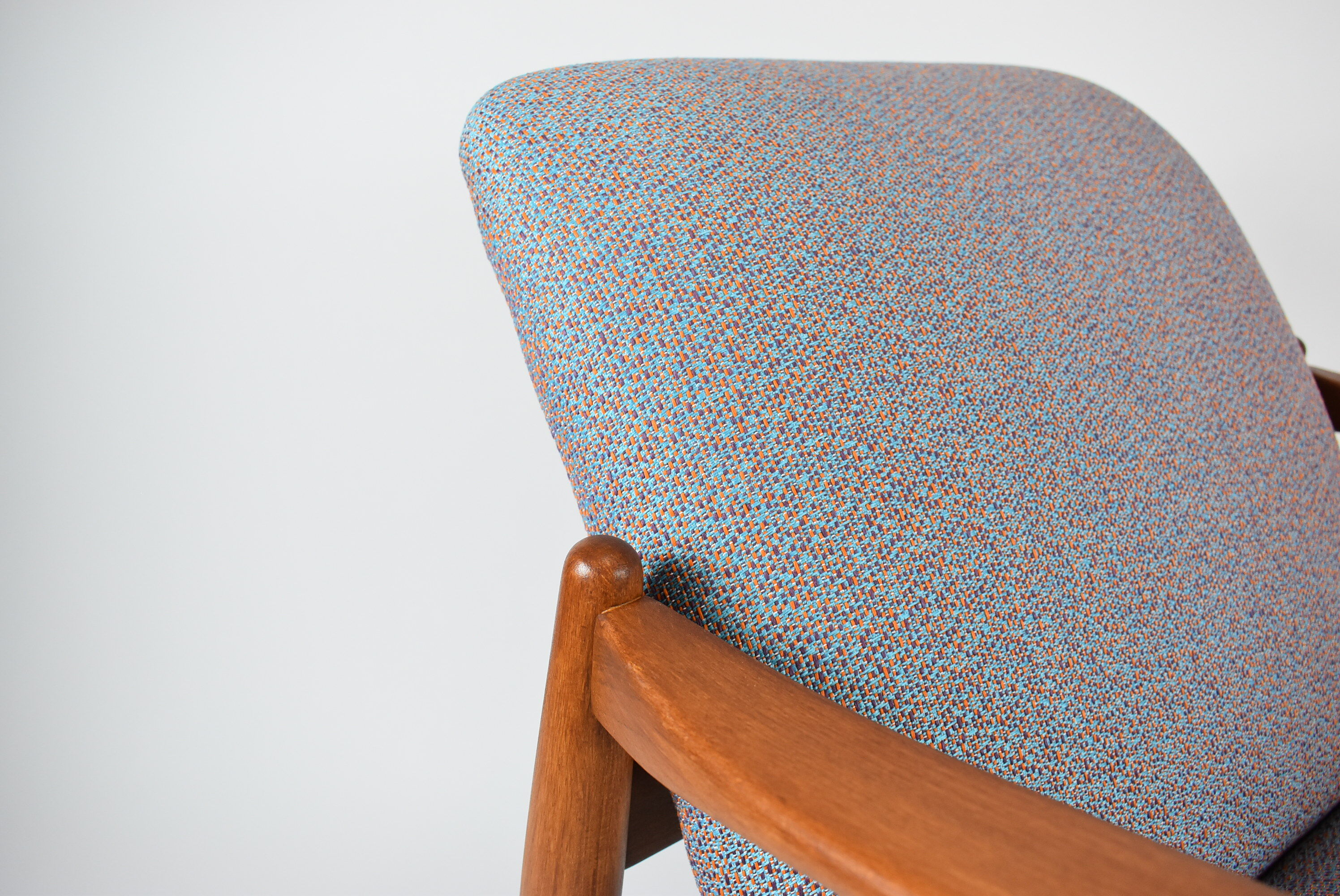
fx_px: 1117
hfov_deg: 61.9
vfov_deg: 43.7
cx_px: 670
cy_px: 448
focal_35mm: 30
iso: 800
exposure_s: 1/125
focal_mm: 20
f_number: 5.6
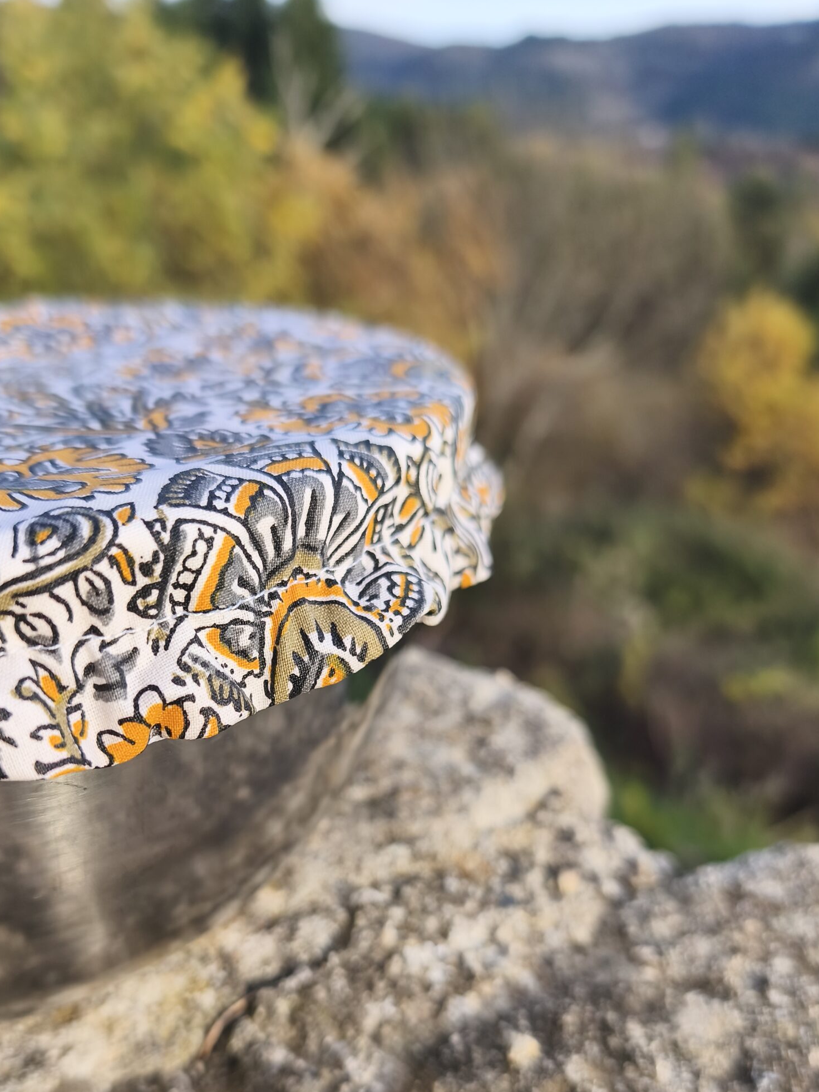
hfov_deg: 46.6
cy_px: 706
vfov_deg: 58.9
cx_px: 334
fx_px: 946
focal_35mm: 30
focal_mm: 6.18
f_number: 1.65
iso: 50
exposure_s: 1/219
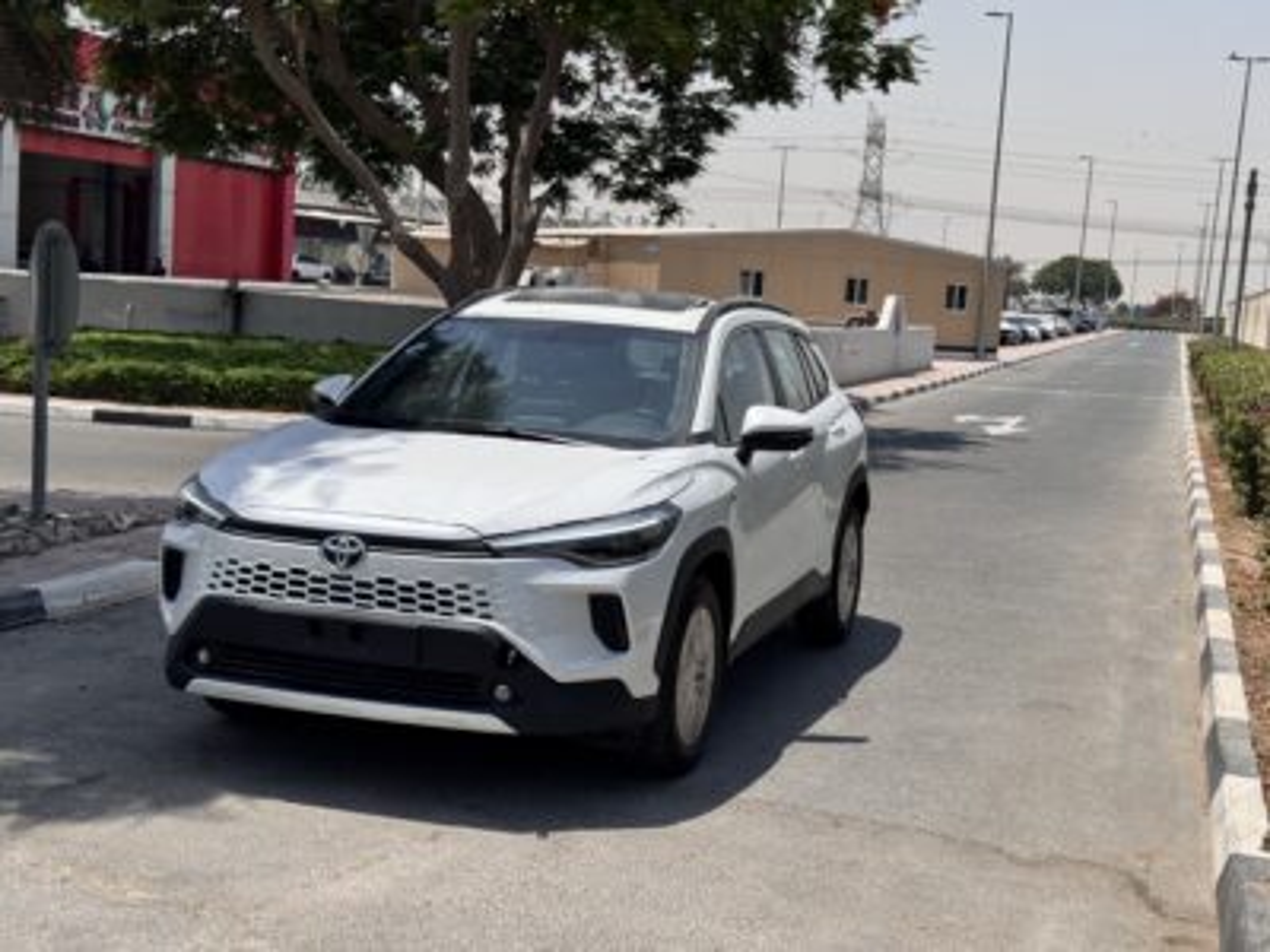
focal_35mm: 48
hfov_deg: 39.7
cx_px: 635
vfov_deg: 30.3
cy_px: 476
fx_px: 1761
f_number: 1.78
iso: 64
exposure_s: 1/5376
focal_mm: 6.76
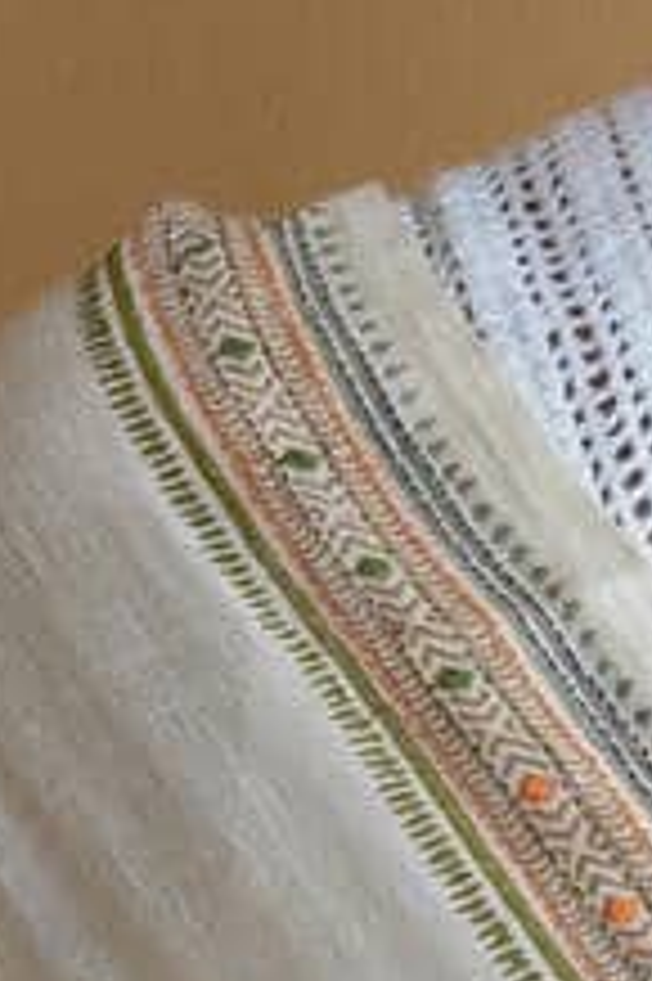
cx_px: 987
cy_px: 1084
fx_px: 6882
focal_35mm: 253
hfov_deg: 5.4
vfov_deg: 8.1
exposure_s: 1/80
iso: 400
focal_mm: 39.3
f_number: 5
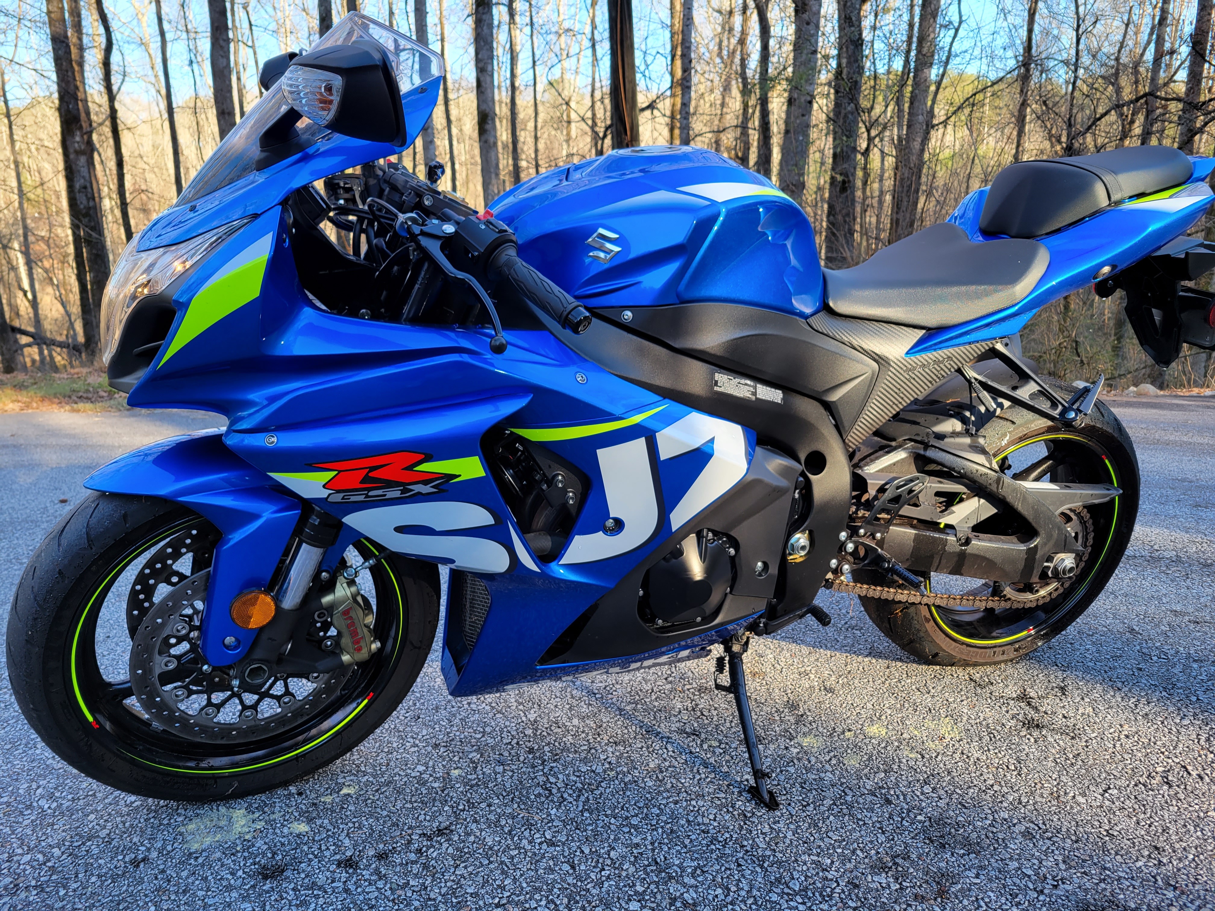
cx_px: 608
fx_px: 913
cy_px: 456
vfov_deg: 53.1
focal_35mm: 26
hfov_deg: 67.3
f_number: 1.8
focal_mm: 5.4
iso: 40
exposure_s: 1/183
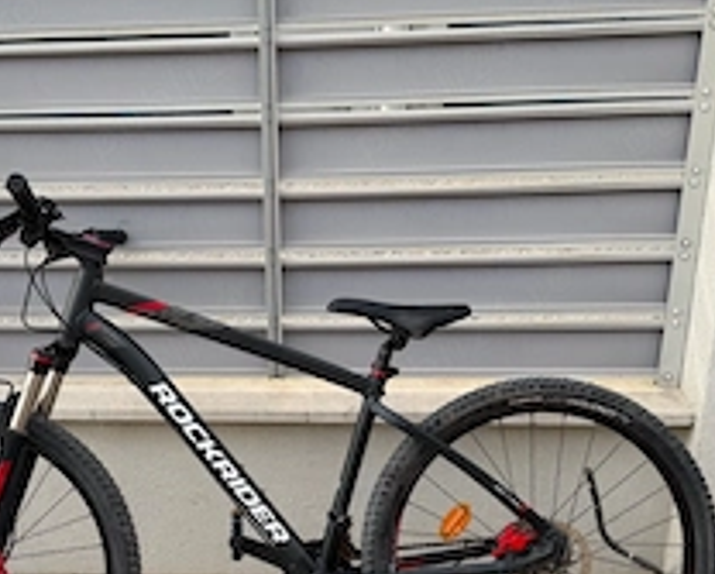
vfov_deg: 33.2
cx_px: 265
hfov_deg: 40.8
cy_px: 385
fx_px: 954
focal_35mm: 45
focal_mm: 6.76
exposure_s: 1/660
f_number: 1.78
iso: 80
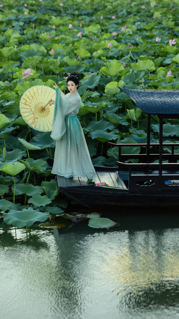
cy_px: 160
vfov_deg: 17.7
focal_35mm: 121
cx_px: 75
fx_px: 1021
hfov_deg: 10.0
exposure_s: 1/250
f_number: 3.5
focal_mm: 115
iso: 320
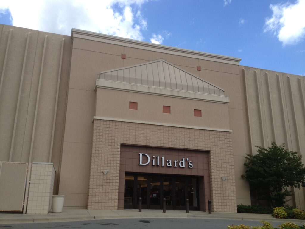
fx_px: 308
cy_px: 114
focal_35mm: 35
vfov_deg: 40.7
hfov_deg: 52.6
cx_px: 152
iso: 64
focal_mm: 4.28
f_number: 2.4
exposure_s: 1/767
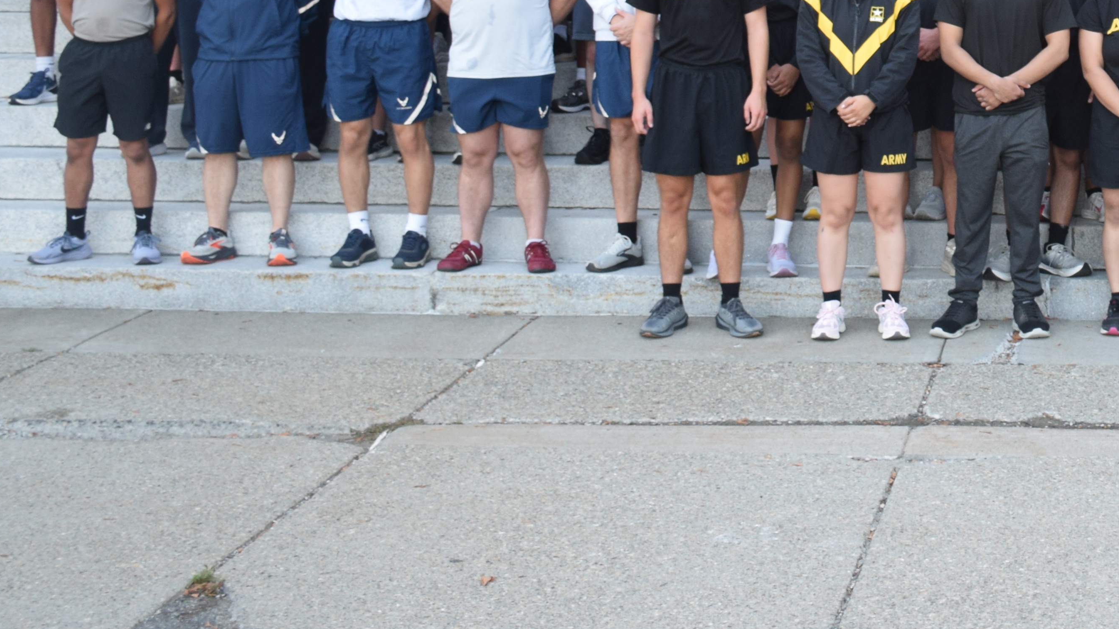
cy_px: -119
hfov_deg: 25.7
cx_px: 1150
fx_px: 2314
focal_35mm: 78
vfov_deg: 15.0
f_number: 5.6
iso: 400
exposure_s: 1/125
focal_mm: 22
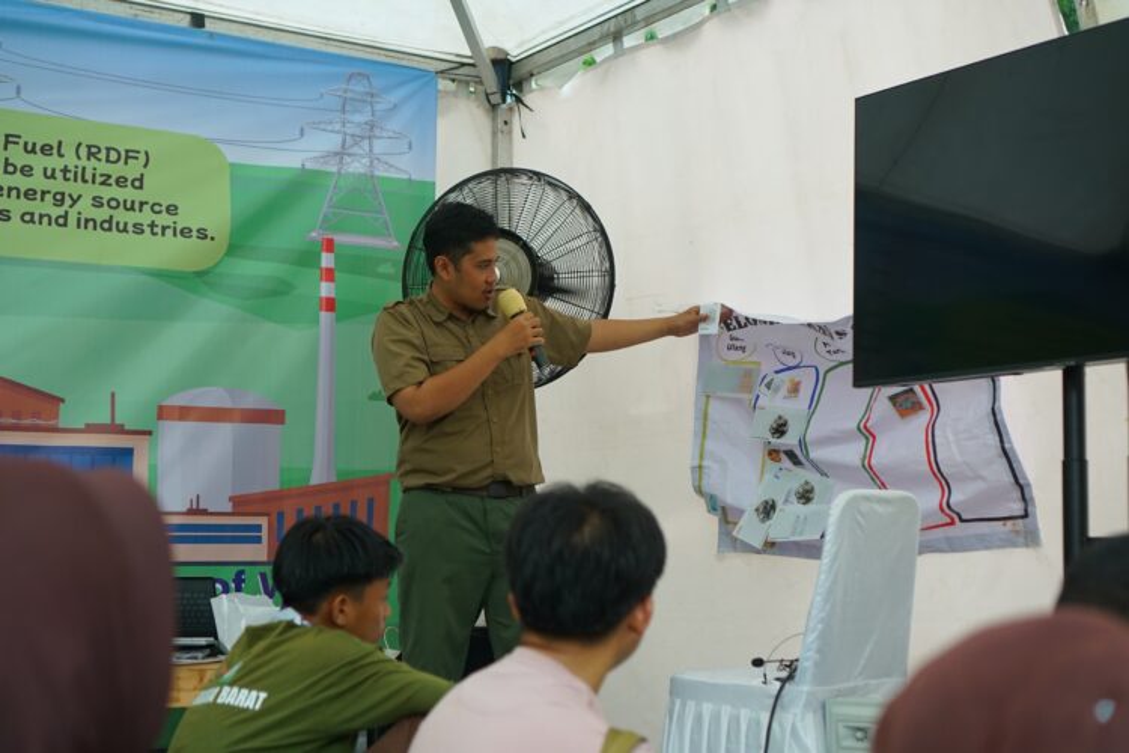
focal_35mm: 52
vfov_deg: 26.0
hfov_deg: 38.2
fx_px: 1631
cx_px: 564
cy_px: 376
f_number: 2.8
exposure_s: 1/400
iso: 640
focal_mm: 35
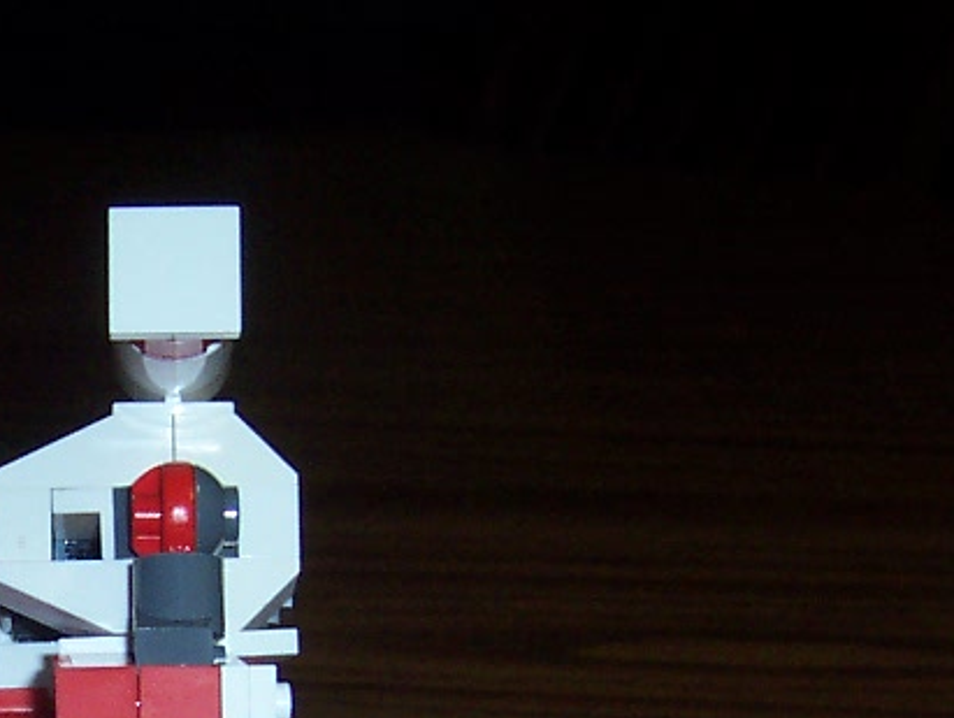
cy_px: 892
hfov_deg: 18.2
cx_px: -7
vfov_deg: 13.7
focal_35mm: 105
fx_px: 2896
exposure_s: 1/60
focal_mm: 5.6
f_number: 2.8
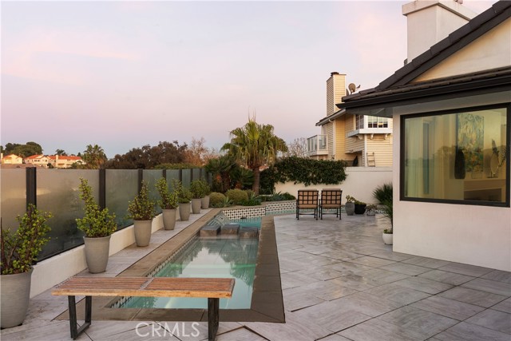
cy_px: 170
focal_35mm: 28
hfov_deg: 65.5
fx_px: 398
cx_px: 256
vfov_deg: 46.4
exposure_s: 1/5
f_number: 11
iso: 800
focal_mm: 28
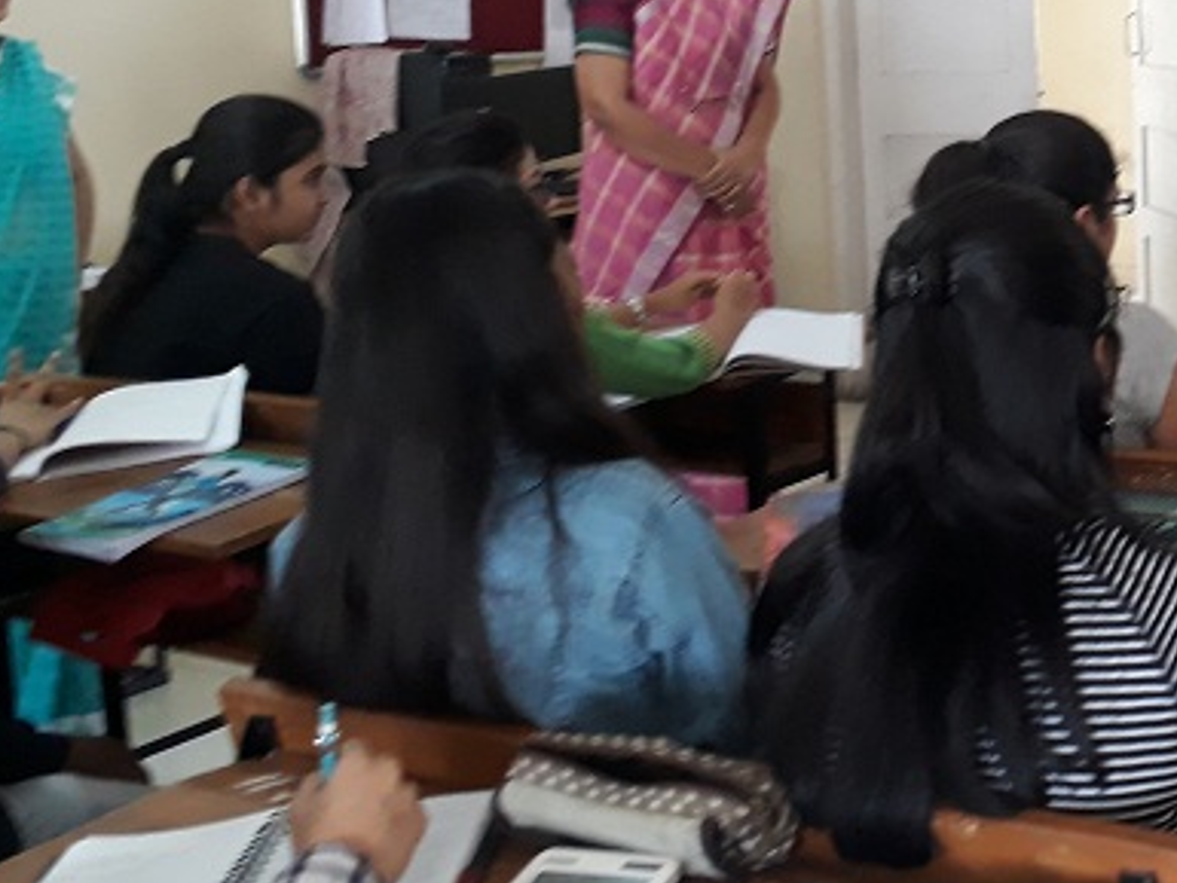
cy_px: 49
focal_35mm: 58
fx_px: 1973
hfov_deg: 30.7
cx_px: 1195
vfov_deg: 24.4
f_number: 1.9
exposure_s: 1/20
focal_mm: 3.6
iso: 160
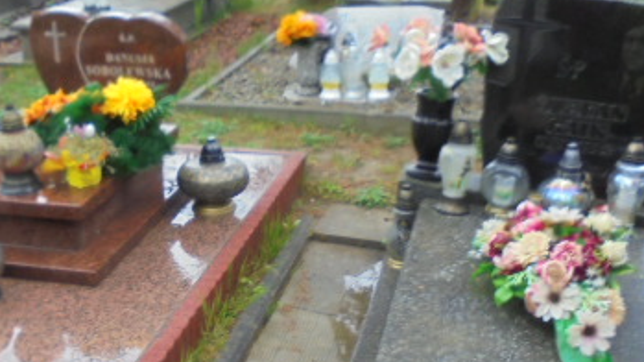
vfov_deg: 22.9
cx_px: 233
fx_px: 888
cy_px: 255
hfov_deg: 39.6
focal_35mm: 52
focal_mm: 4.6
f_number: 3.5
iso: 160
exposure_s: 1/30
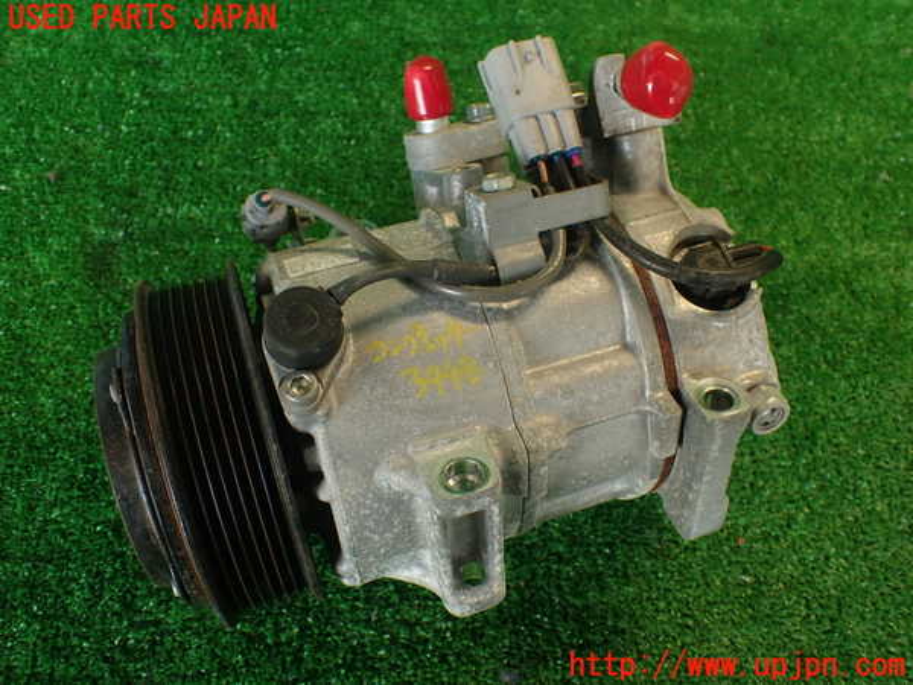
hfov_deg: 56.8
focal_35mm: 32
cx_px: 456
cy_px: 342
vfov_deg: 44.2
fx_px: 844
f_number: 2.4
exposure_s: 1/50
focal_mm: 5.79
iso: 200
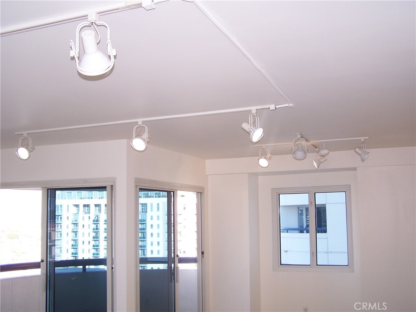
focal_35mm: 38
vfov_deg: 37.7
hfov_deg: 49.0
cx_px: 208
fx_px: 457
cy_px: 156
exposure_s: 1/100
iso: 80
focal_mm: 6.3
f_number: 2.8
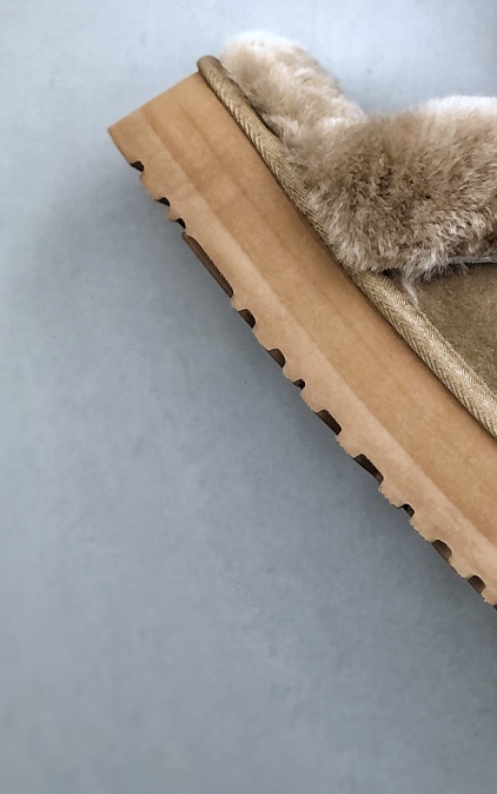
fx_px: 2792
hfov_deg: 10.0
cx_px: 617
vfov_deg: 16.0
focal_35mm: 129
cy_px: 68
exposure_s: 1/50
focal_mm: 6.6
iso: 25
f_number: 2.8
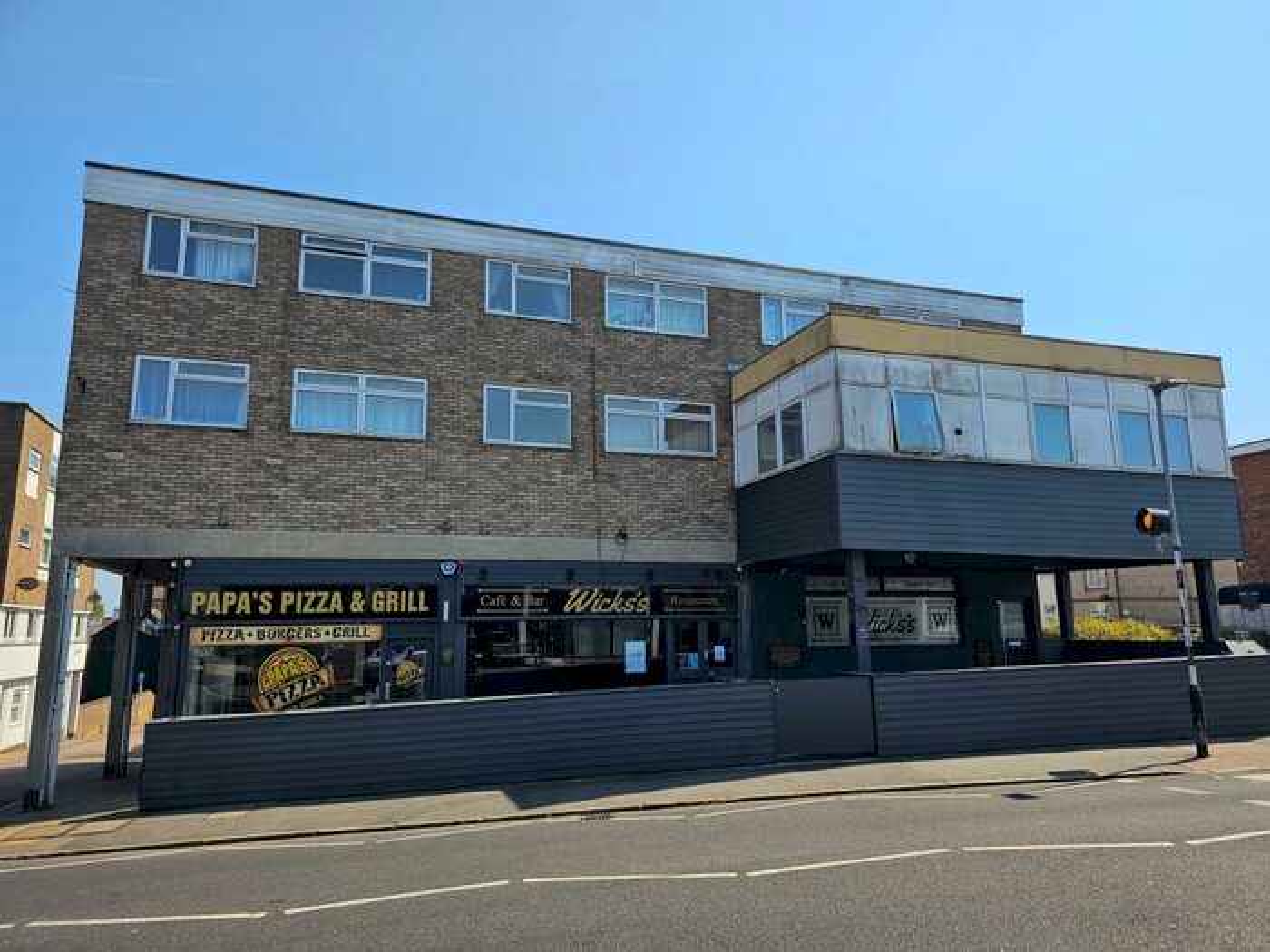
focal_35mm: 23
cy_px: 476
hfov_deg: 73.9
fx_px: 844
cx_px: 635
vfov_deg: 58.9
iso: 10
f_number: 1.7
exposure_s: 1/694
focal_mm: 6.3
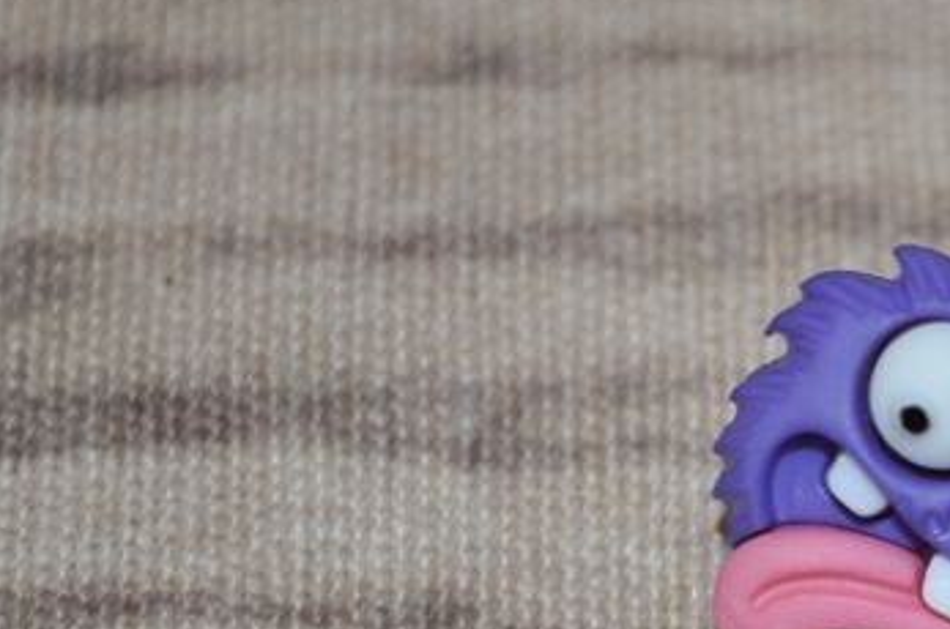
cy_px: 576
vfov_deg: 7.2
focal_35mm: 190
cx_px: 999
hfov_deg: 10.7
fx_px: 5009
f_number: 5.6
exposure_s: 1/60
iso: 200
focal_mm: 55
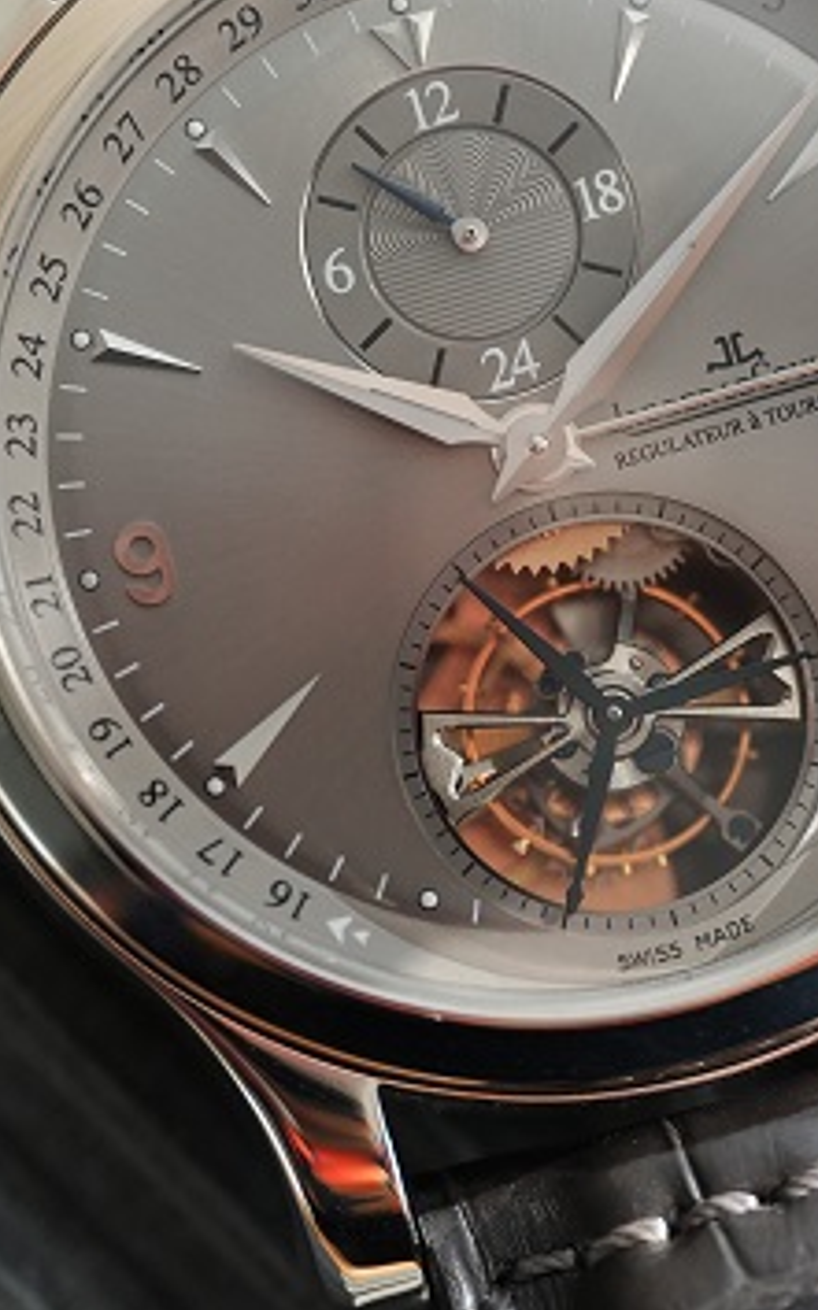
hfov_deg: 6.3
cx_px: 542
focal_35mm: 209
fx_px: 7461
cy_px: 439
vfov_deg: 10.0
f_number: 2.8
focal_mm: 105
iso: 640
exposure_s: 1/250
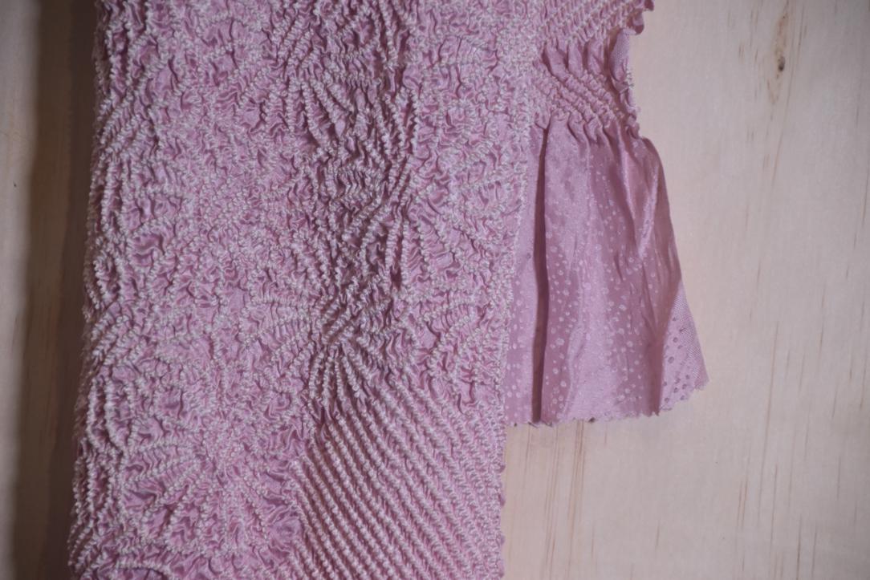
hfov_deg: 8.9
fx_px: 5619
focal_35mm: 232
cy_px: 290
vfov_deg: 5.9
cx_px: 435
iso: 800
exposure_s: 1/125
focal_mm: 155
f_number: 6
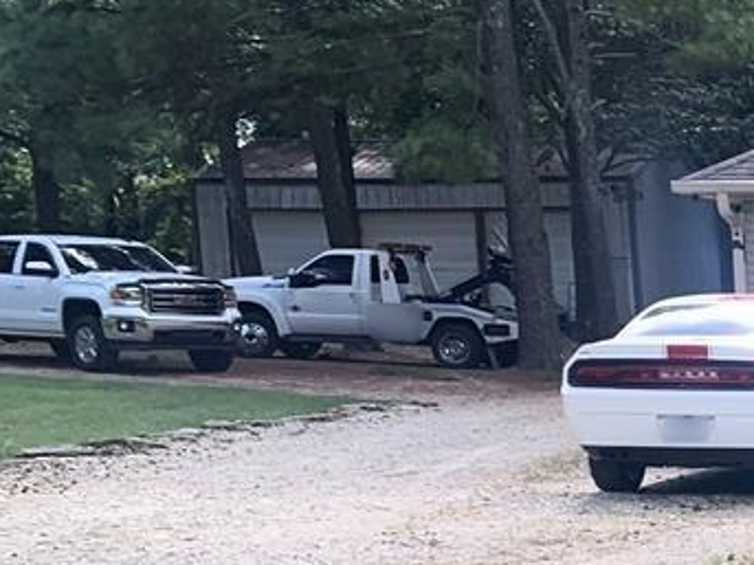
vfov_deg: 14.7
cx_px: 1405
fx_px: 2112
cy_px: 708
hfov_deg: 16.5
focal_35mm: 97
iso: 25
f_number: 1.8
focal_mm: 4.25
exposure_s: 1/227
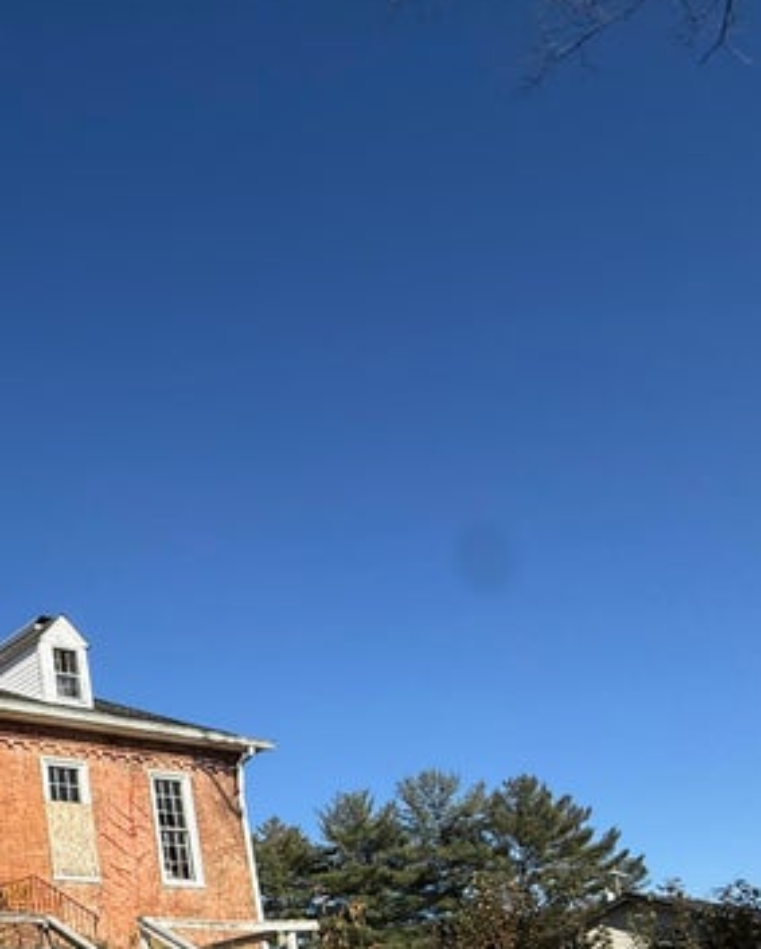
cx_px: -187
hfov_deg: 34.2
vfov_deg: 48.8
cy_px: 841
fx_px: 928
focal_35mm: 33
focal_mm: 2.22
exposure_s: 1/3125
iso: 50
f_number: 2.2
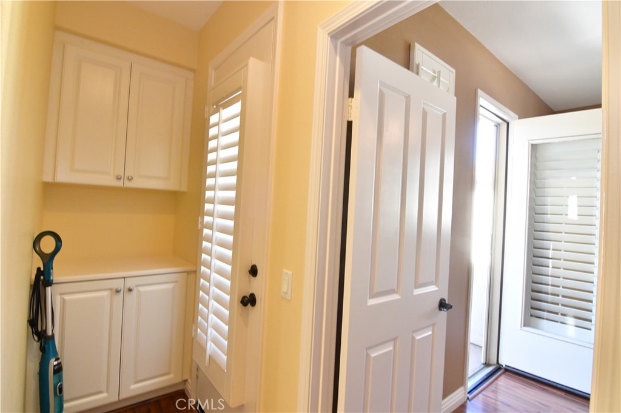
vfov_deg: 73.7
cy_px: 206
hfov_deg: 96.8
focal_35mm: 16
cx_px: 310
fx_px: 276
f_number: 13
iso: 2000
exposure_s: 1/15
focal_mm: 11
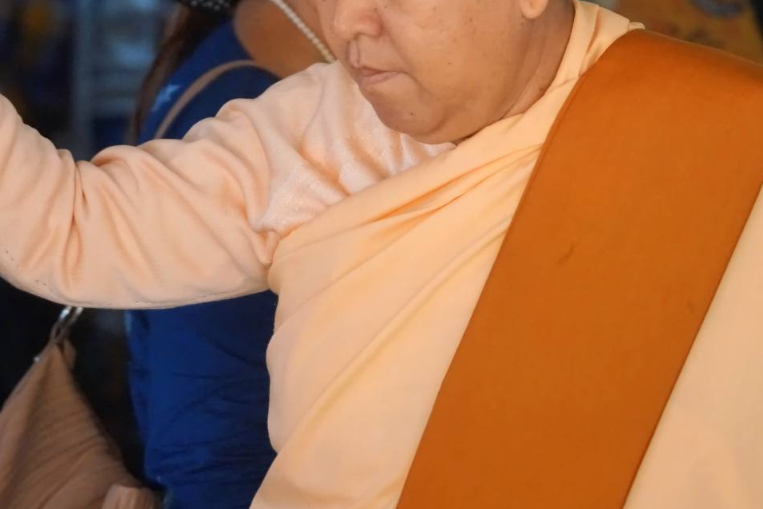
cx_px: 334
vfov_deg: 5.1
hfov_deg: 7.6
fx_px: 5745
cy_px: 103
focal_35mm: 271
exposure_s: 1/160
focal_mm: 135
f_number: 5.6
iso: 2500
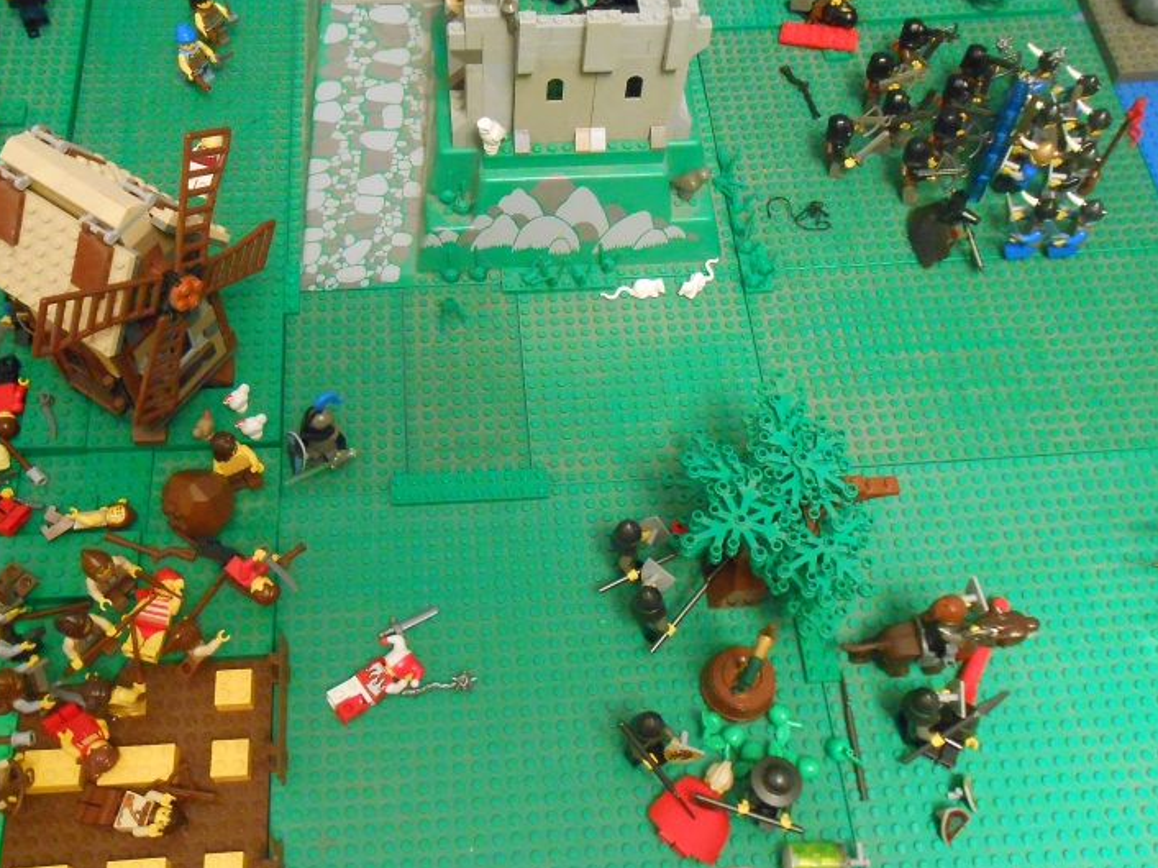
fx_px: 1137
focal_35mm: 34
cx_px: 531
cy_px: 451
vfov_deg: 41.8
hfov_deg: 53.9
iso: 800
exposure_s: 1/5
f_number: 3.8
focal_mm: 5.3
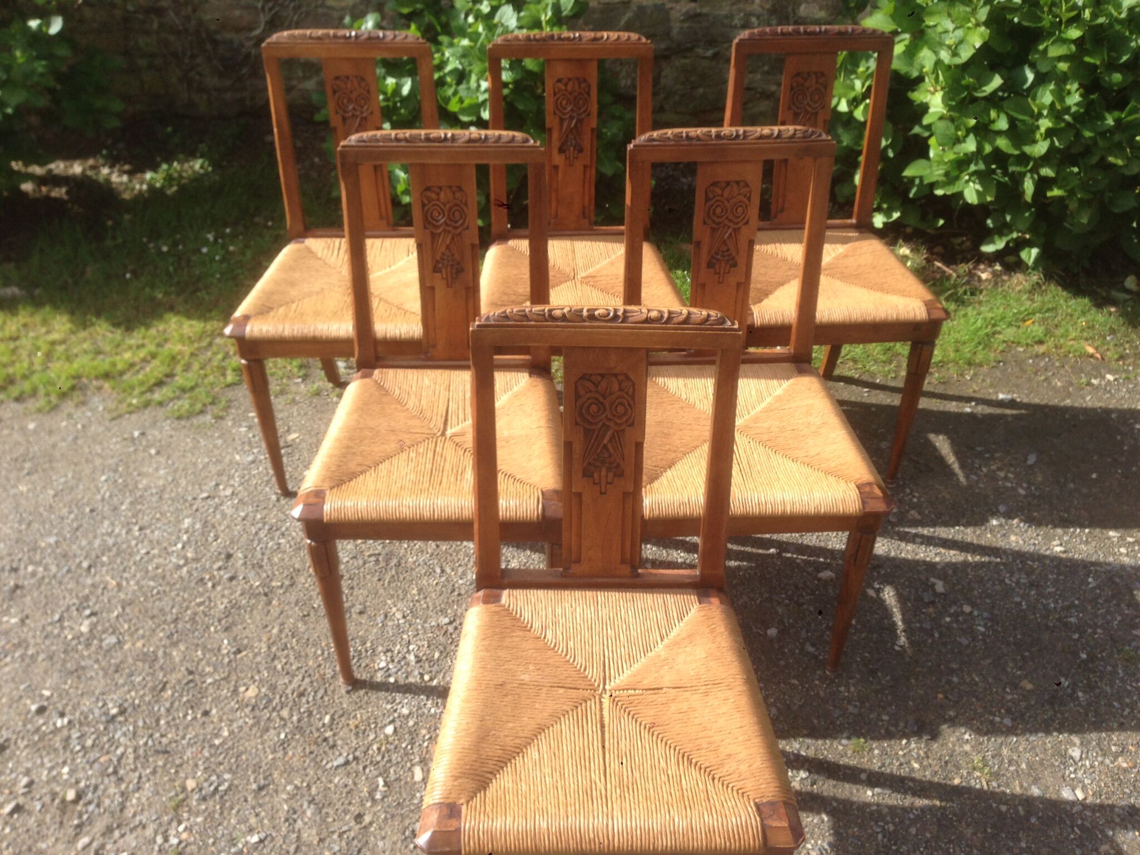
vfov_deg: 42.9
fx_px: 1087
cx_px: 570
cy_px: 428
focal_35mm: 33
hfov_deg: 55.4
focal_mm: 4.12
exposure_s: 1/661
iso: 50
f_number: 2.4
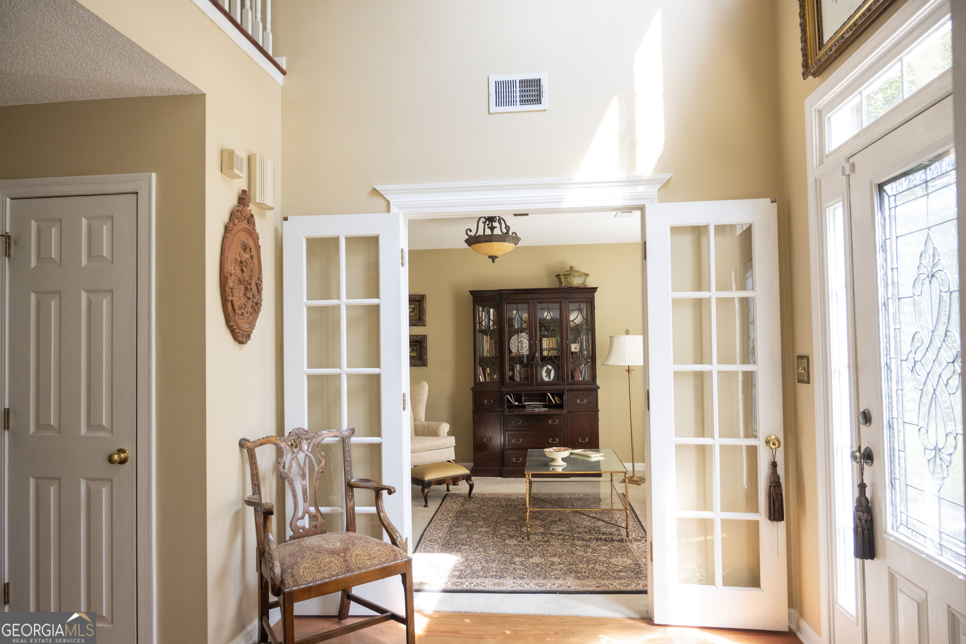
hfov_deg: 73.7
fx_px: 644
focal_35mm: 24
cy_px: 322
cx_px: 483
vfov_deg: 53.1
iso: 1000
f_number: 5
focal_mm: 24
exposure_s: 1/250
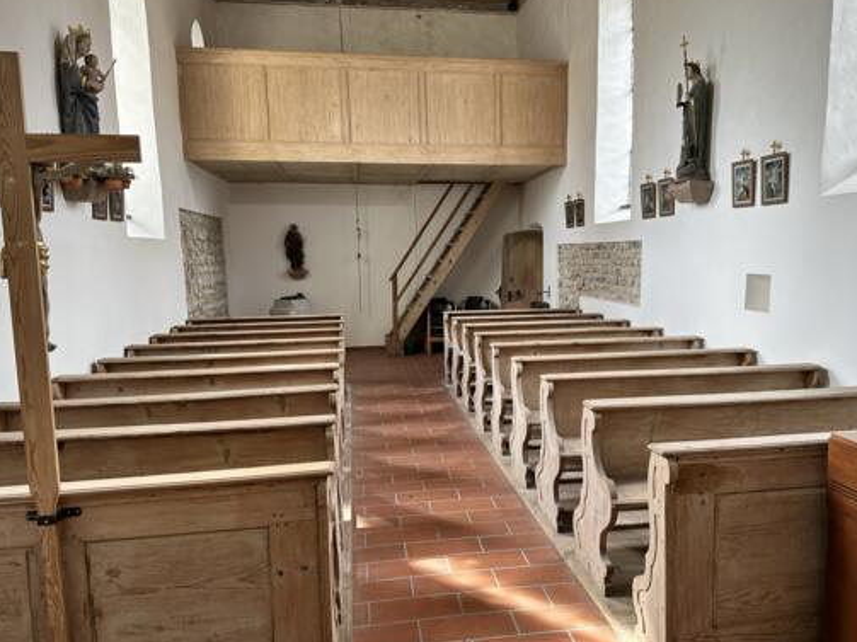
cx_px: 471
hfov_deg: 63.3
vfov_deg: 49.7
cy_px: 324
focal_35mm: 28
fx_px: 693
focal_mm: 6.86
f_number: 1.78
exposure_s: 1/121
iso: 100
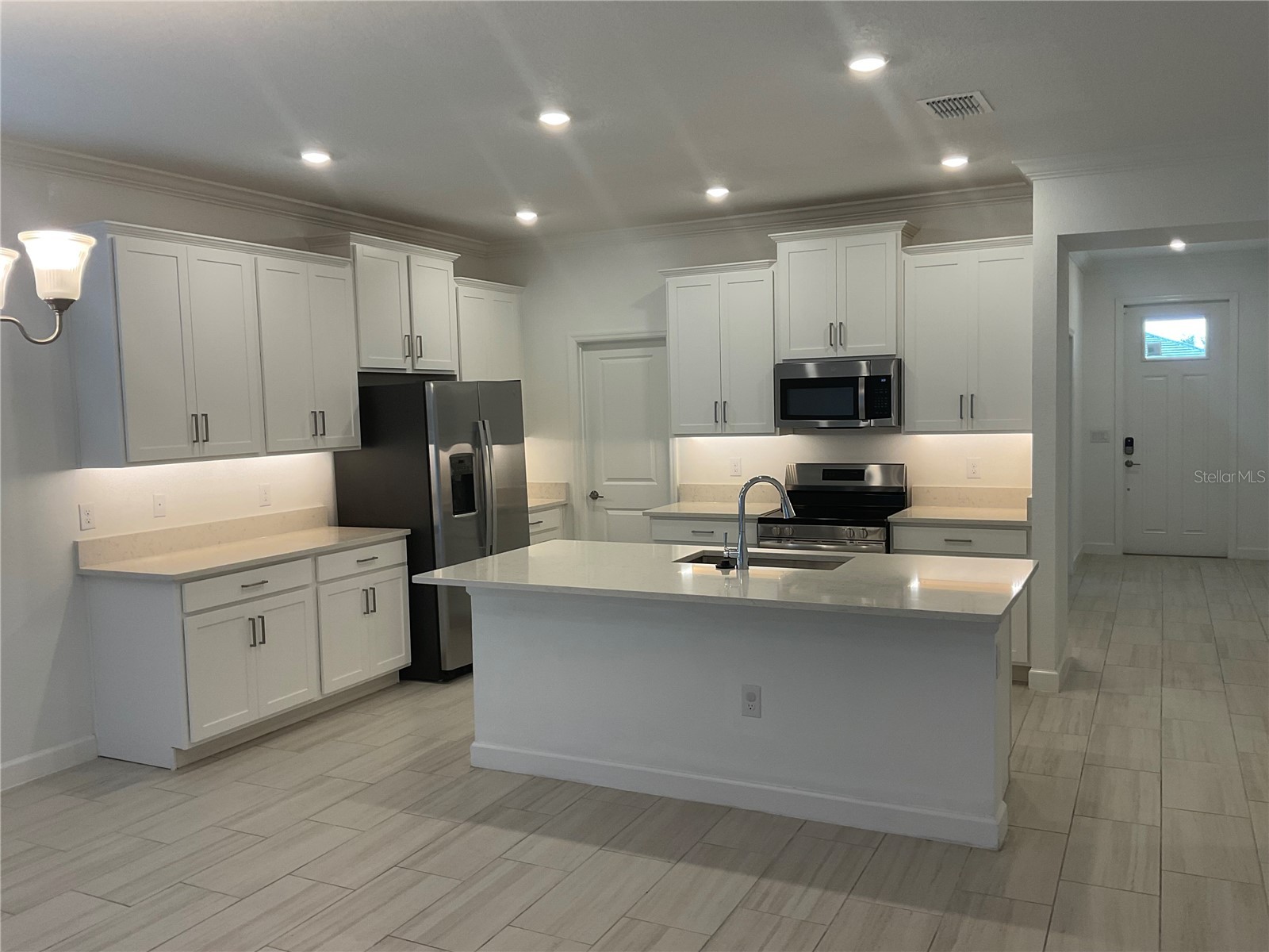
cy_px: 476
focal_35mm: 29
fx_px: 1063
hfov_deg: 61.7
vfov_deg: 48.2
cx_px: 634
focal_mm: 3
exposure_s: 1/60
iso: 40
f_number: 1.8
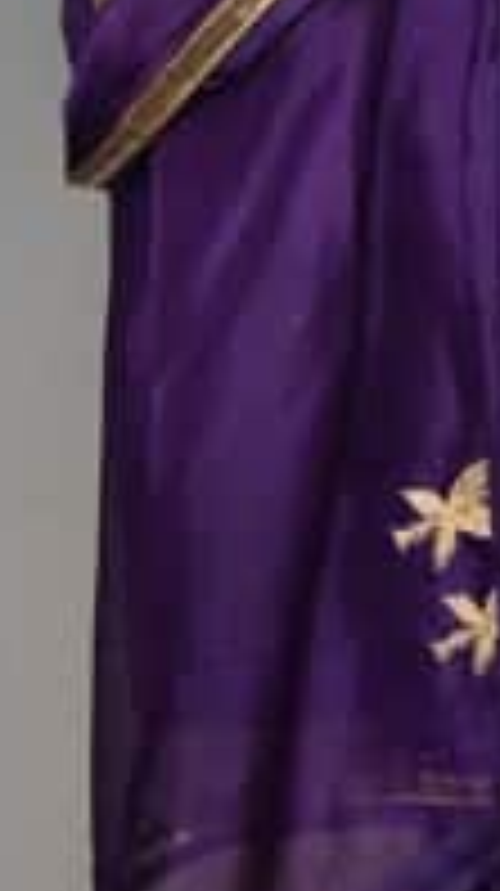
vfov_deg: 9.5
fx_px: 5293
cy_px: -117
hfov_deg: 5.4
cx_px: 743
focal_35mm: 224
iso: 1600
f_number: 5
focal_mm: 44
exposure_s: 1/125
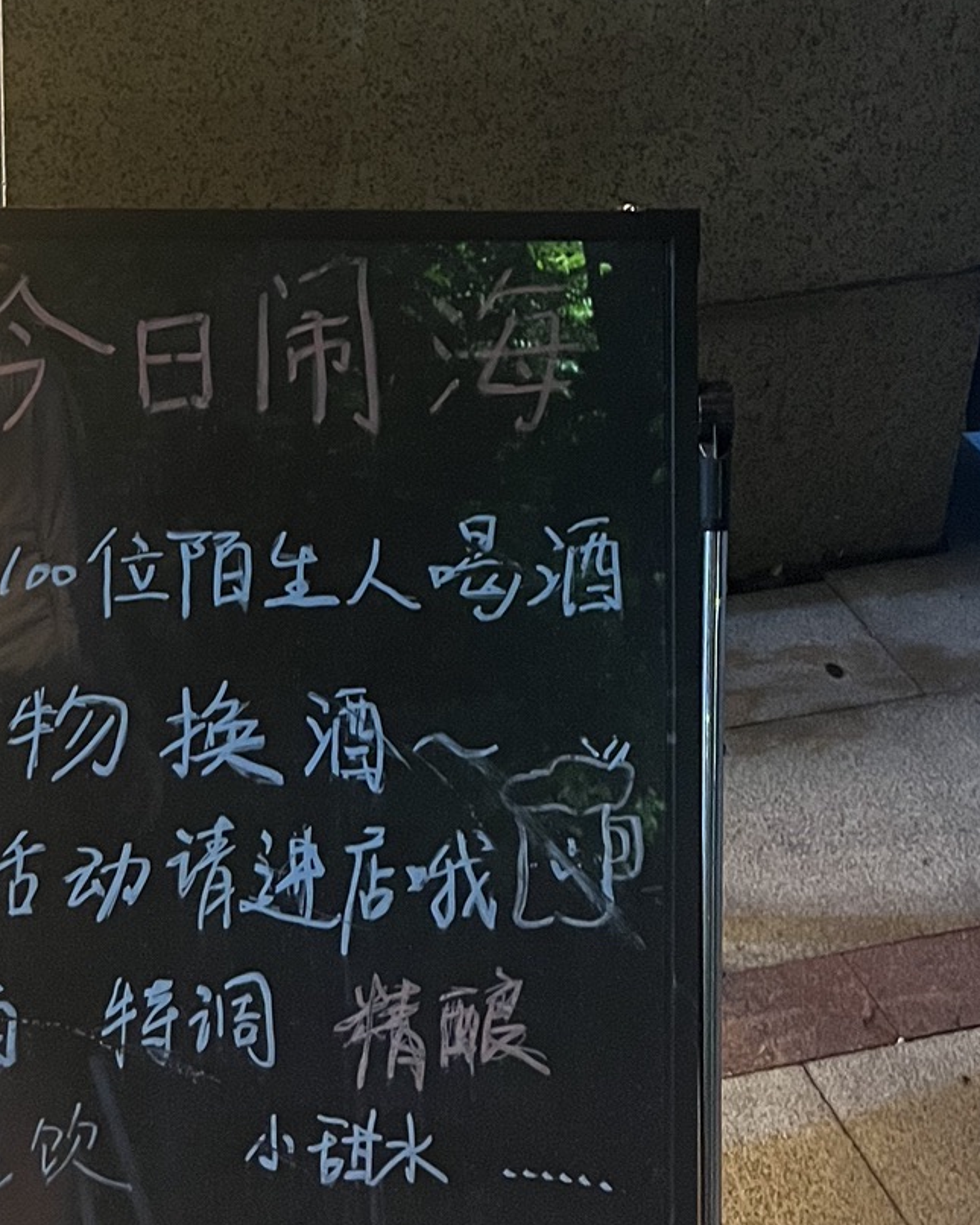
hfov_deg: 23.6
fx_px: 2284
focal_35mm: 63
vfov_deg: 29.0
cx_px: 106
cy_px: 161
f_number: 1.6
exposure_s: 1/33
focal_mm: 5.1
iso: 500
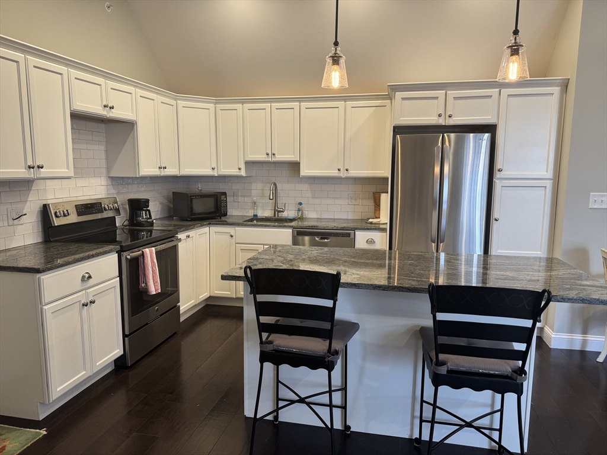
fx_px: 421
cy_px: 228
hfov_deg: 71.6
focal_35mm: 24
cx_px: 304
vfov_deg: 56.8
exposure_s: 1/60
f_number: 1.78
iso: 125
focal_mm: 6.76
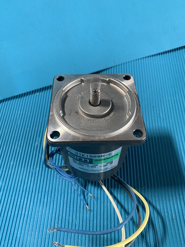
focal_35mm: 26
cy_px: 124
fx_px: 185
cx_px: 92
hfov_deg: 53.1
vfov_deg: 67.3
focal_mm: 4.25
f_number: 1.8
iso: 250
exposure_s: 1/60
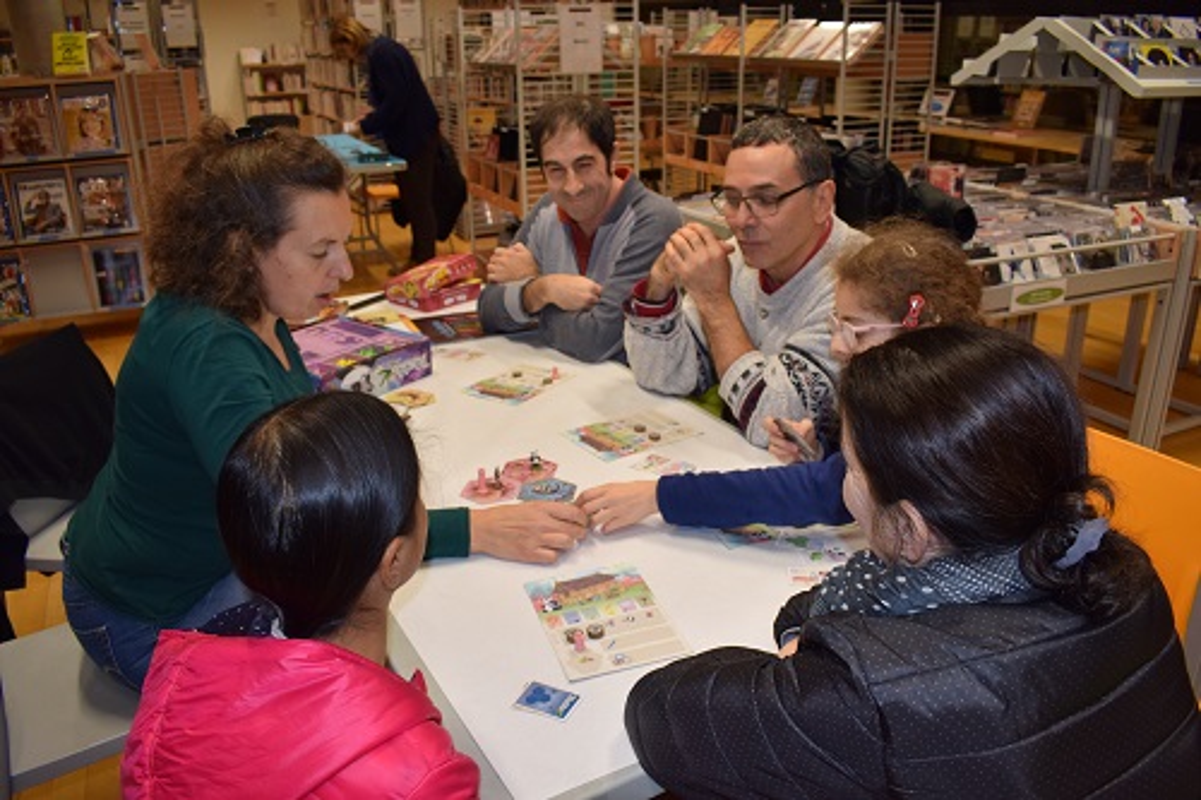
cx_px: 600
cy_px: 400
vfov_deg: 47.9
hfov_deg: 67.4
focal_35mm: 27
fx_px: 900
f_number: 5
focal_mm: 18
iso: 800
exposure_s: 1/100
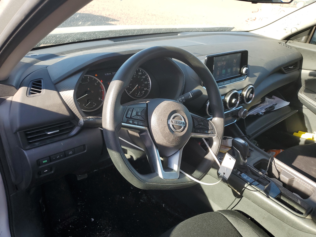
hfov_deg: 67.3
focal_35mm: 26
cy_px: 118
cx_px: 158
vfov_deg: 53.1
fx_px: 237
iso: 50
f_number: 1.5
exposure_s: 1/385
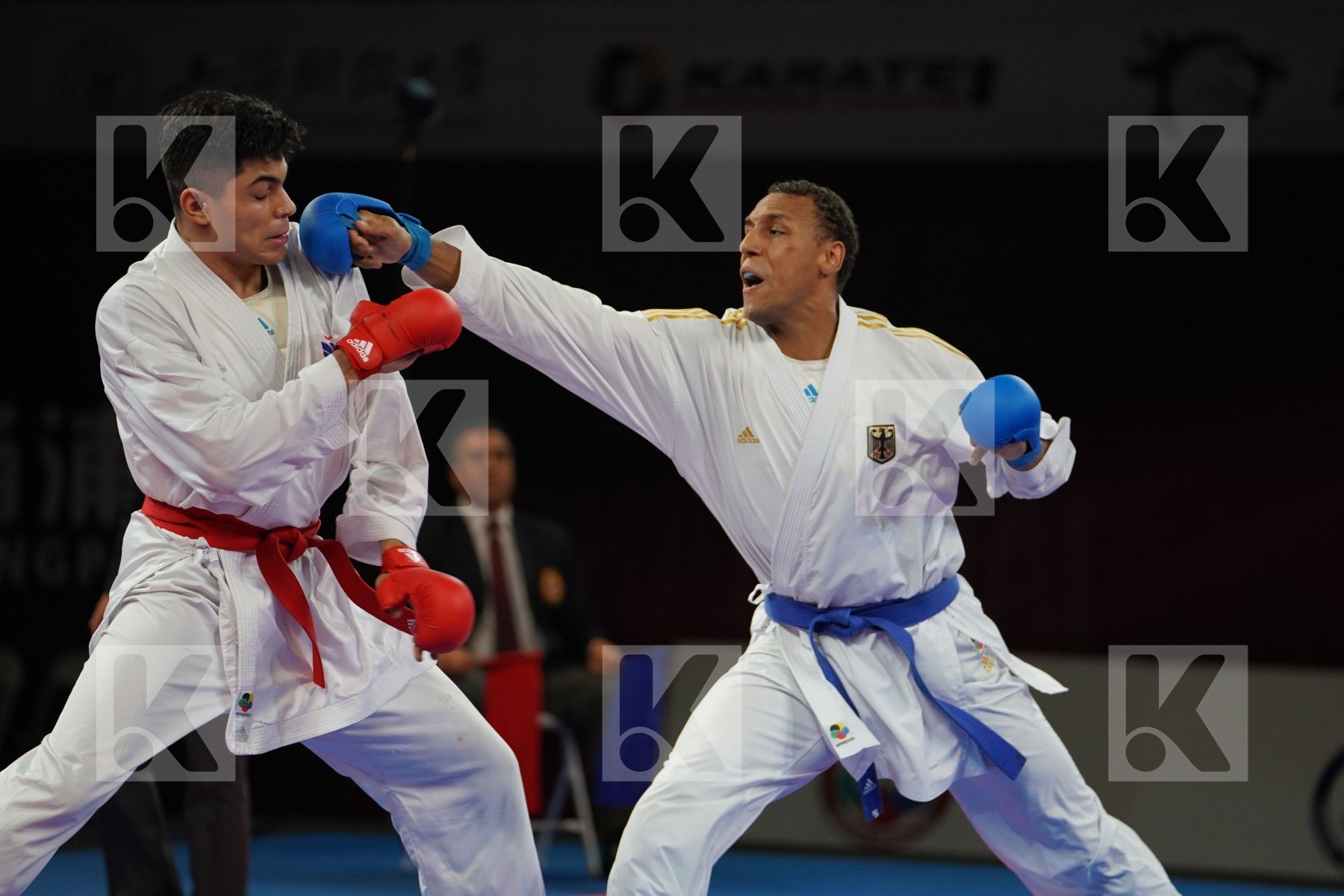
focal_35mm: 179
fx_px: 6682
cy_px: 448
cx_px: 672
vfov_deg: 7.7
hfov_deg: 11.5
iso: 1600
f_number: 2.8
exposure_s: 1/1000
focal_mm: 179
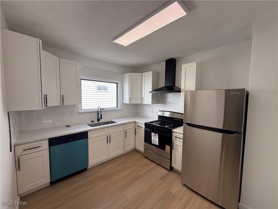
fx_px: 112
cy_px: 104
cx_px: 139
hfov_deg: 102.1
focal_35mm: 14
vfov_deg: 85.7
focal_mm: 2.22
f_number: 2.2
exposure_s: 1/180
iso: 50
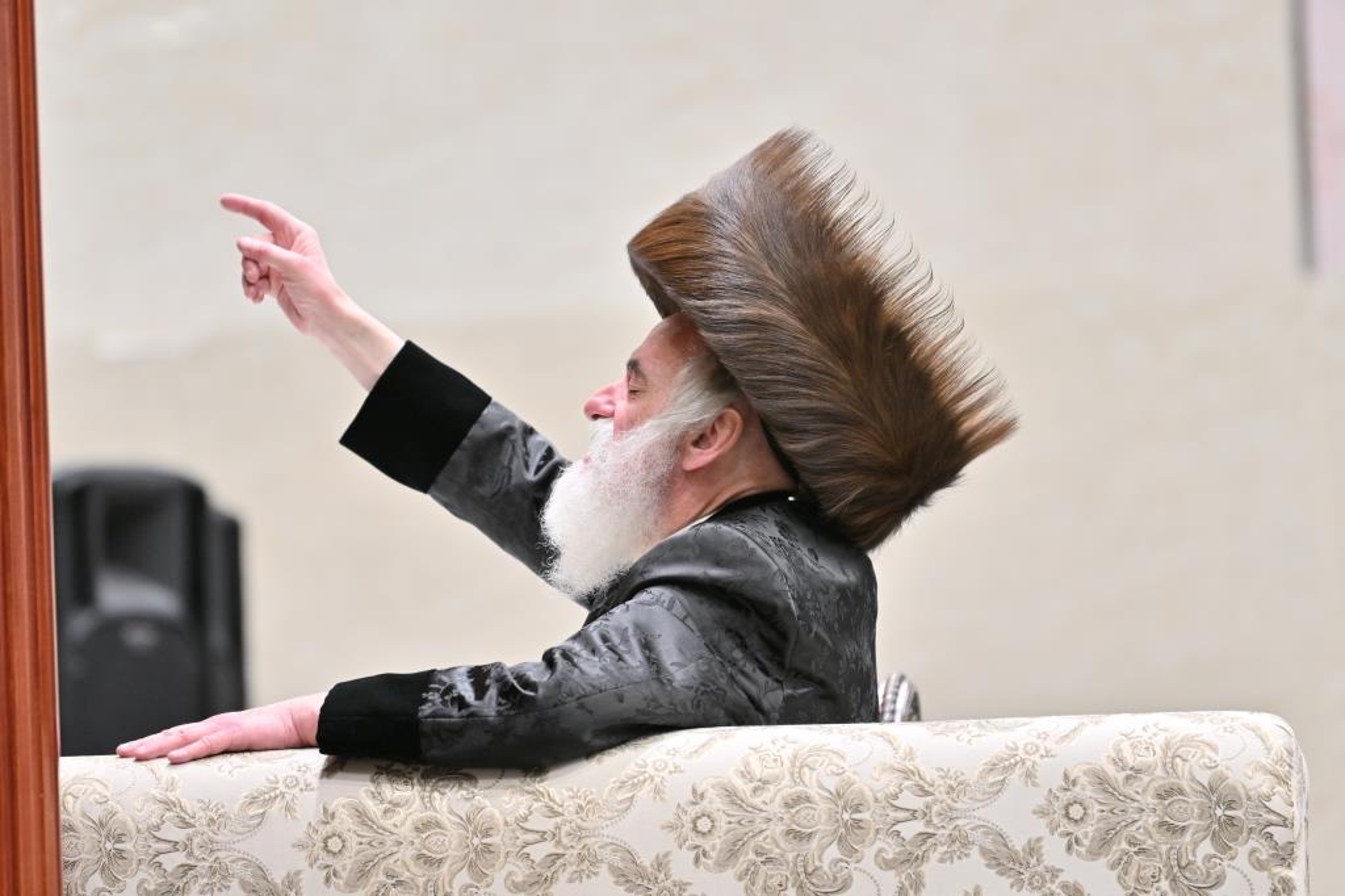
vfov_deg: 4.6
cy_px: 448
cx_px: 672
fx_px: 11204
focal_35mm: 300
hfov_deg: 6.9
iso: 320
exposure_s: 1/200
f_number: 2.8
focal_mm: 200
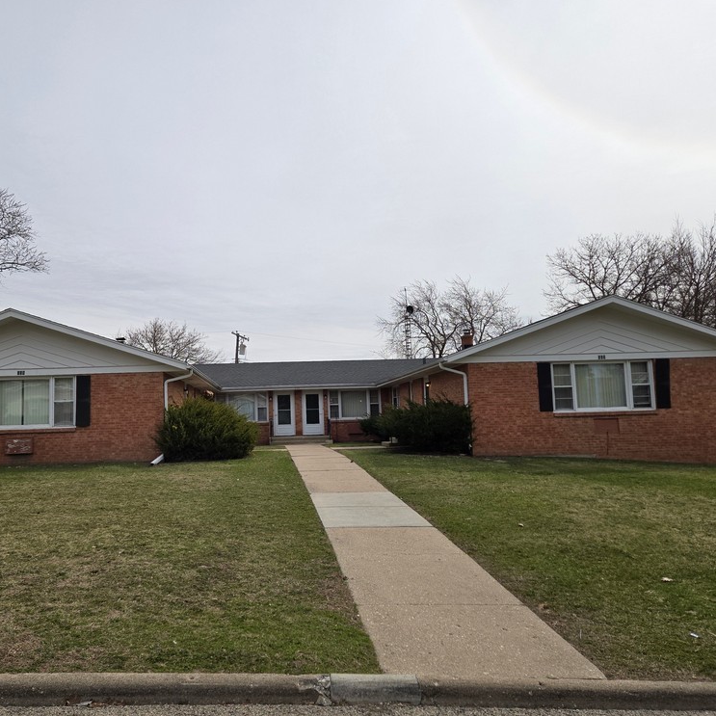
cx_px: 307
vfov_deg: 57.3
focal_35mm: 28
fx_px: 655
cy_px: 363
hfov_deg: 57.1
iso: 25
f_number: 1.8
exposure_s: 1/2767
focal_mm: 5.4
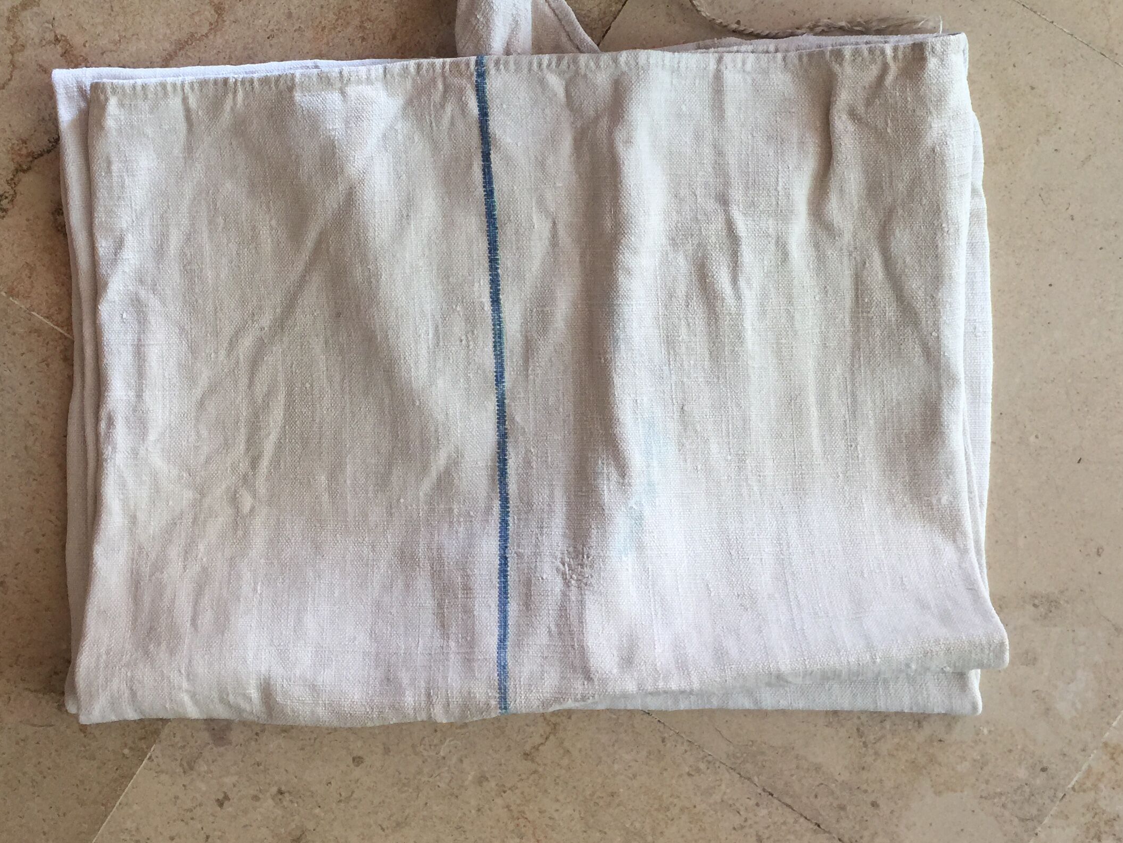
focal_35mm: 45
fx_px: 1460
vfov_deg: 32.0
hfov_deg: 42.1
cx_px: 537
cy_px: 286
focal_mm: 4.15
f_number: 2.2
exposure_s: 1/17
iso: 50
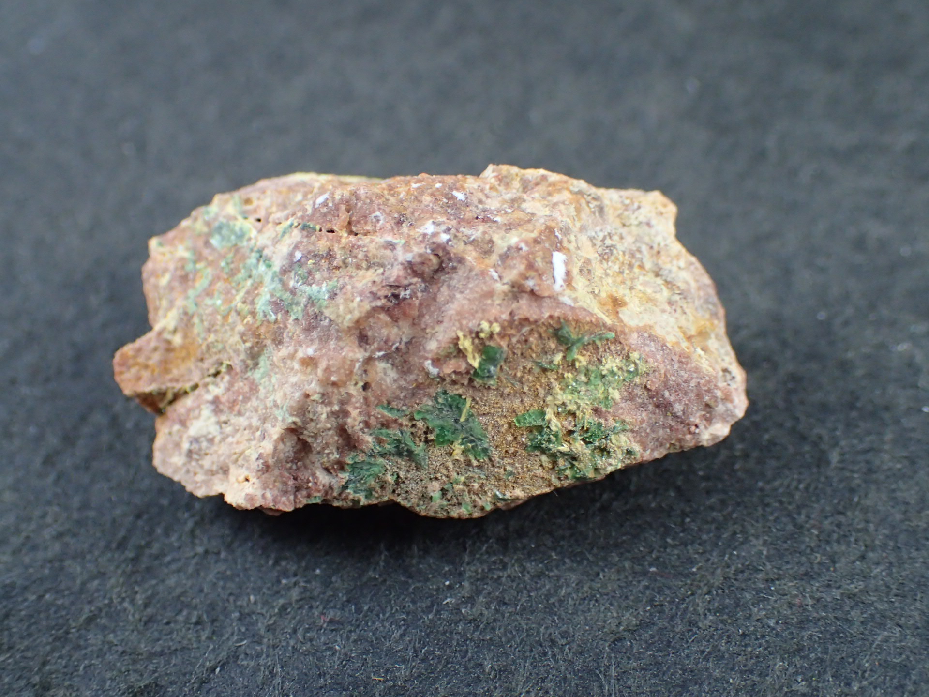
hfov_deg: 36.2
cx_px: 464
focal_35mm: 53
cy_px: 348
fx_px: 1422
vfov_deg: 27.5
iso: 500
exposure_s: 1/200
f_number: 3.4
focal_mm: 9.61
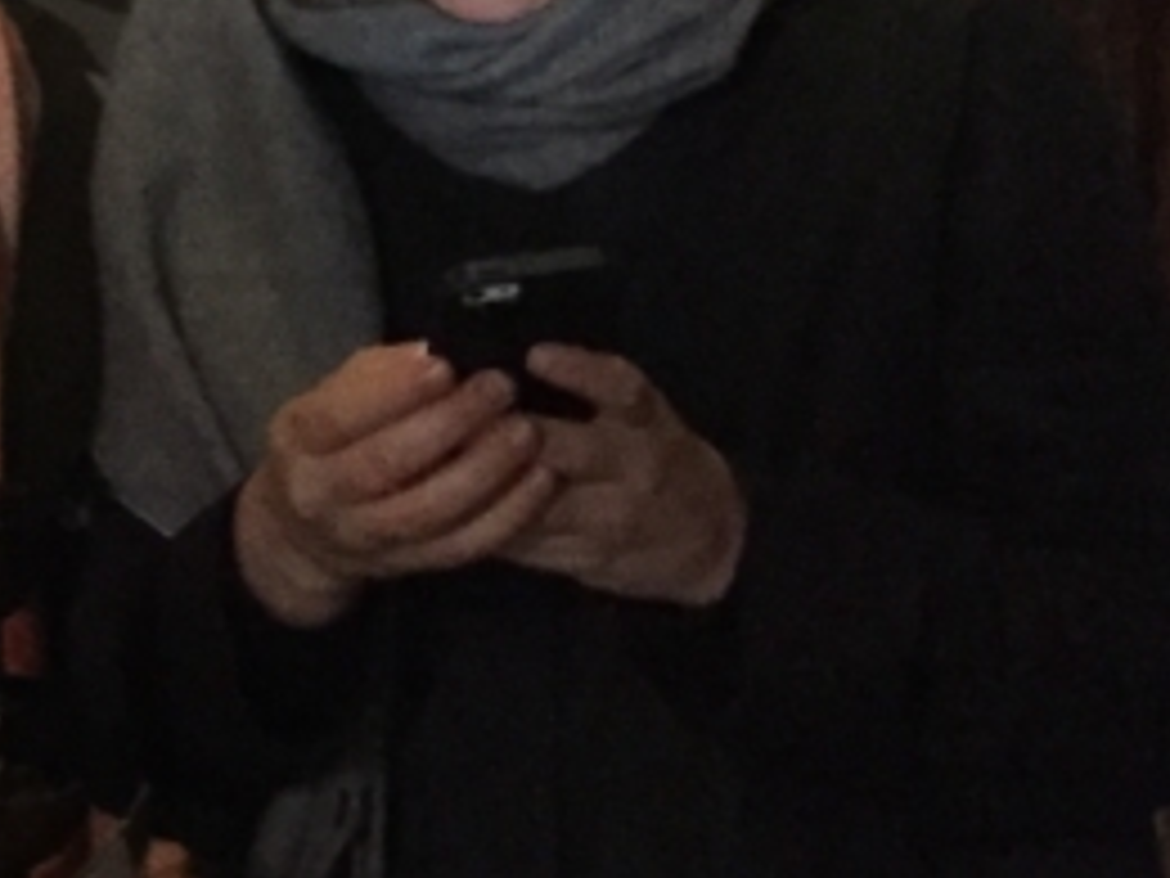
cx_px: -927
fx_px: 4293
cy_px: 227
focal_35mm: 127
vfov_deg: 11.6
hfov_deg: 13.9
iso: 1000
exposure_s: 1/17
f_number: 2.2
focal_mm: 4.15
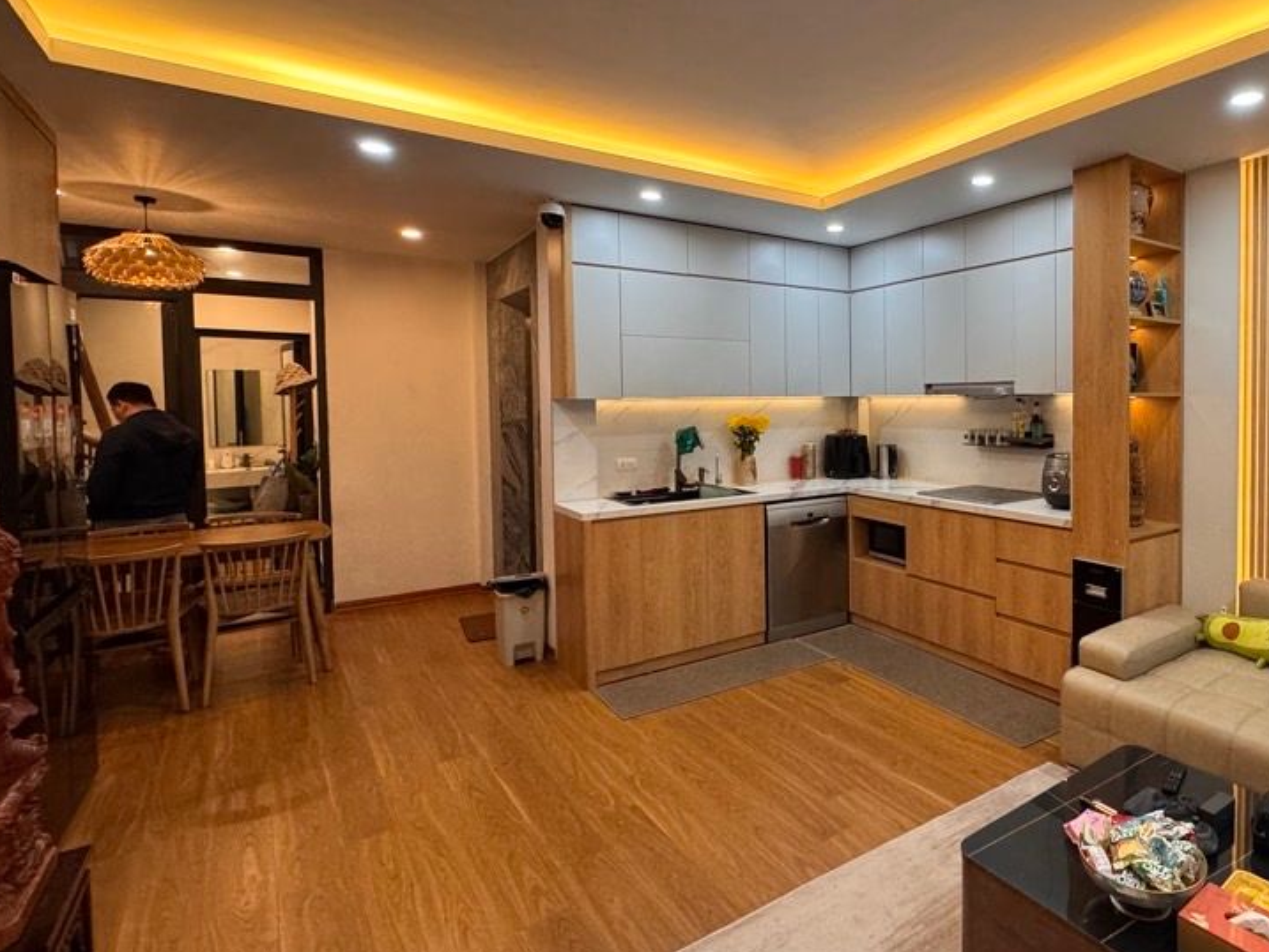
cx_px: 883
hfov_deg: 78.0
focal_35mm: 20
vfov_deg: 65.8
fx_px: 733
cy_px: 425
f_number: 2.2
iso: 250
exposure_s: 1/100
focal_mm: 2.22
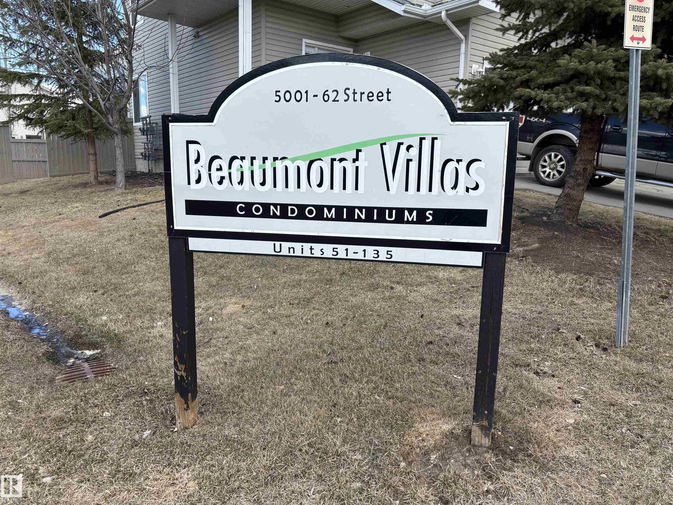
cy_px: 252
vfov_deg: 53.1
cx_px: 336
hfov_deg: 67.3
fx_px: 505
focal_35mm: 26
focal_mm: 5.96
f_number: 1.6
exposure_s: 1/1080
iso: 50
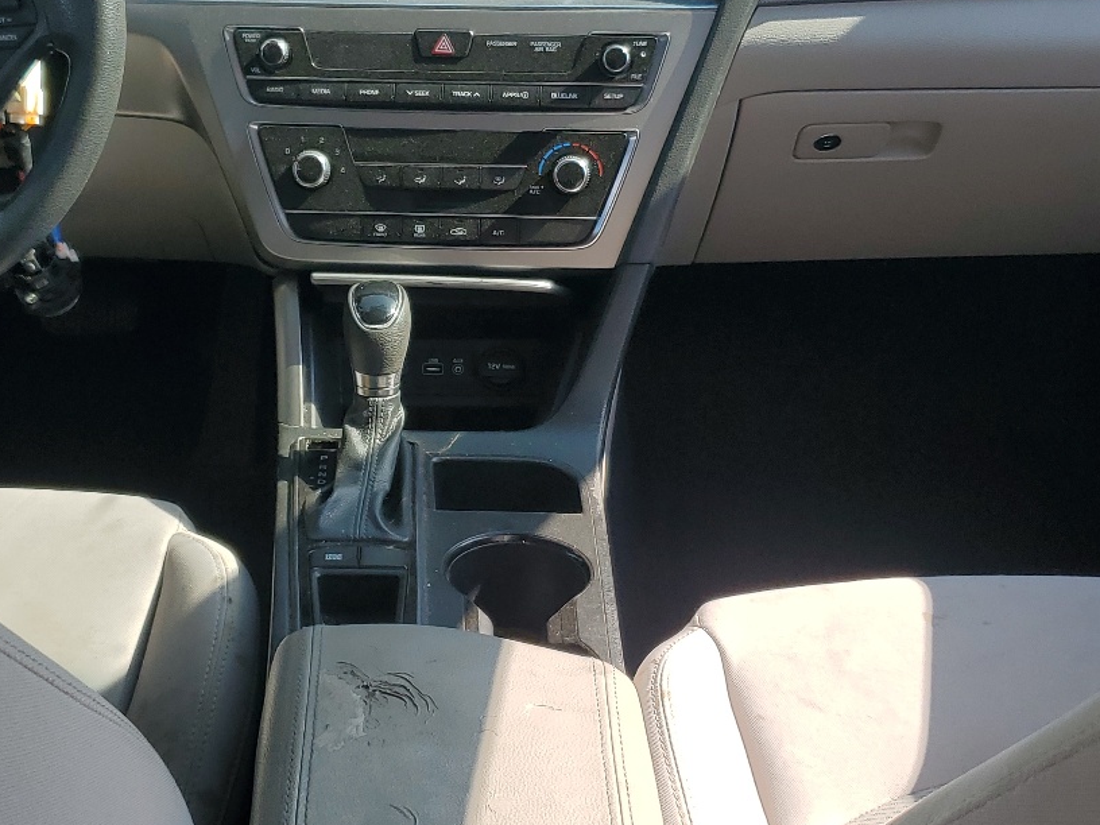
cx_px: 391
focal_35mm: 51
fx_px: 1621
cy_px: 294
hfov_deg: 37.2
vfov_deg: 28.4
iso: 50
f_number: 1.5
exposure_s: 1/909
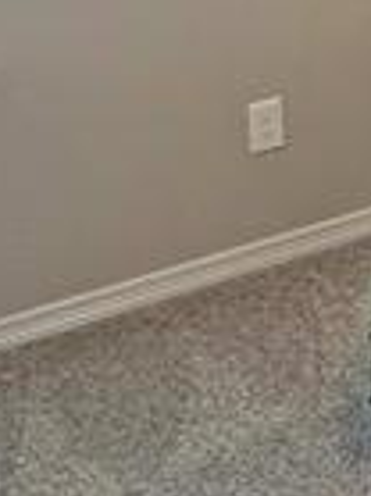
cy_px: -239
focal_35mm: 103
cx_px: 892
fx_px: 1474
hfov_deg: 11.7
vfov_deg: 17.3
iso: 250
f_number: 2.2
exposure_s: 1/60
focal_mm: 2.22
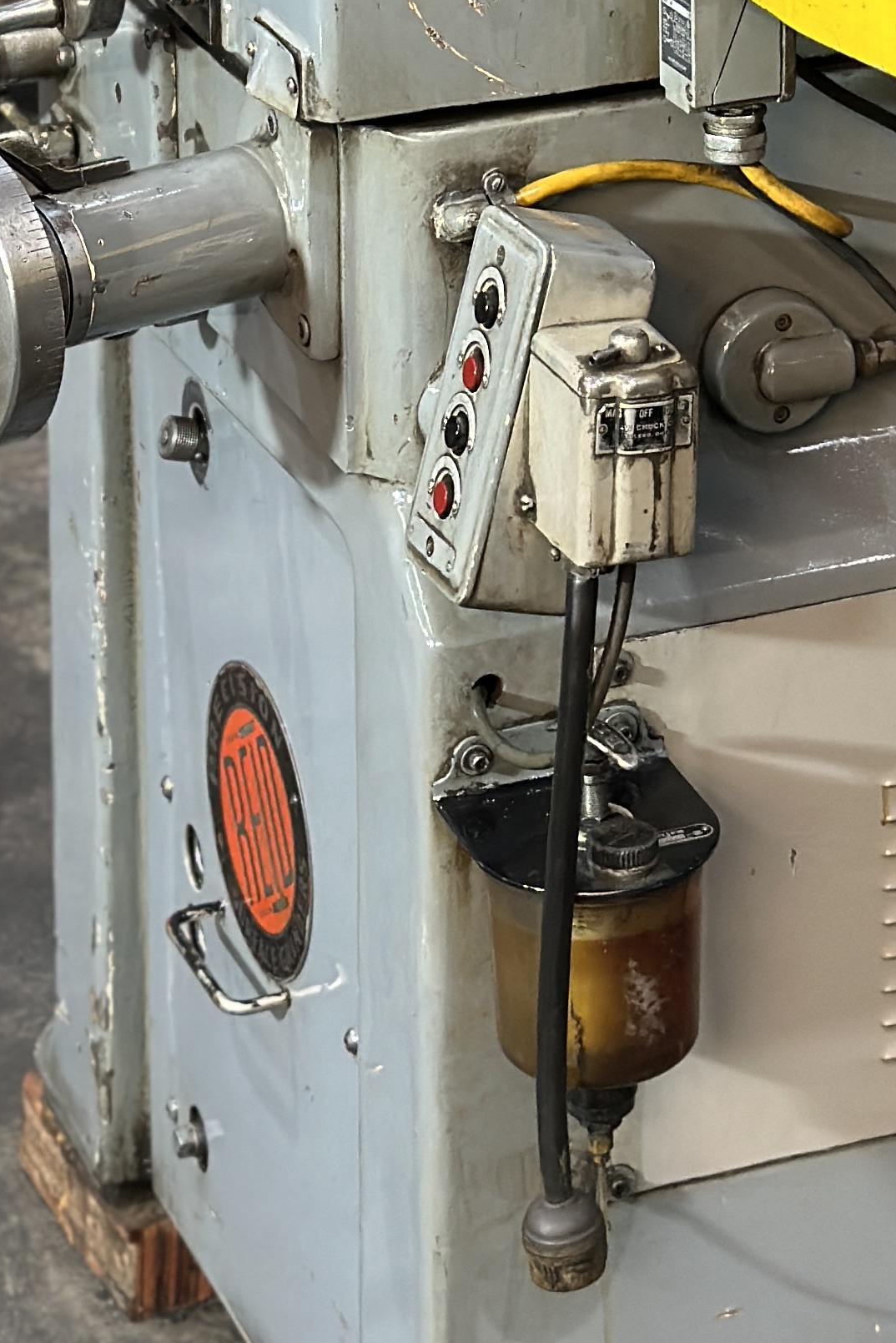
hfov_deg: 10.9
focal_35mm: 125
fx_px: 4664
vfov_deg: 15.8
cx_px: 815
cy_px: -269
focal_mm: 6.86
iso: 200
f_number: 1.78
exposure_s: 1/50
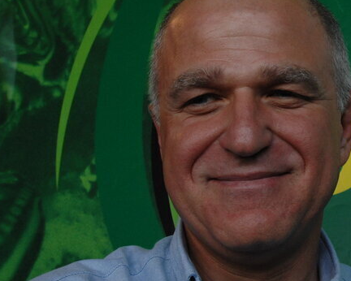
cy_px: 127
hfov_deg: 19.7
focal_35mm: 95
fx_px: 989
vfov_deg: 16.2
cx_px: 329
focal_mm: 27
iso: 400
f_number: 6.3
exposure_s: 1/80
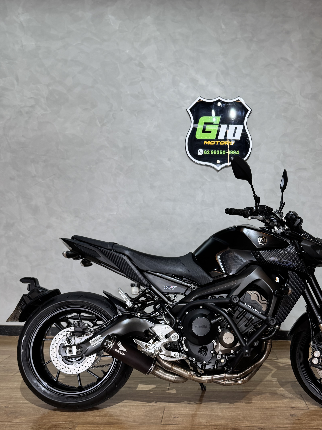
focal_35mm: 32
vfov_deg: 55.8
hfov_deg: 43.6
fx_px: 397
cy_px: 282
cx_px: 213
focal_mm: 6.76
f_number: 1.78
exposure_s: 1/120
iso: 160
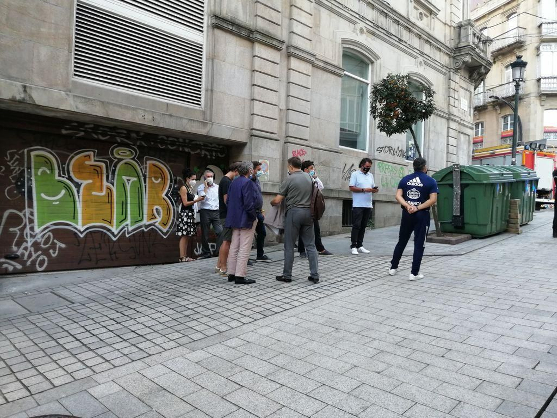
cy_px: 209
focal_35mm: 27
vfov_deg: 51.4
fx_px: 434
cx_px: 278
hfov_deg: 65.3
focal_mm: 3.96
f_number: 1.8
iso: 160
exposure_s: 1/100
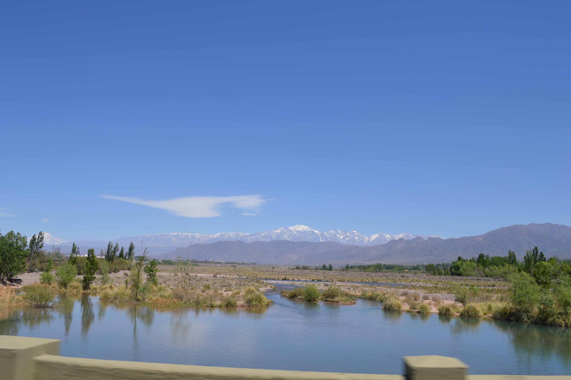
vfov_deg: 43.5
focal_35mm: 30
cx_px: 286
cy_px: 190
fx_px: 475
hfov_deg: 62.0
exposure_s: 1/320
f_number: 9
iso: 100
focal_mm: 20
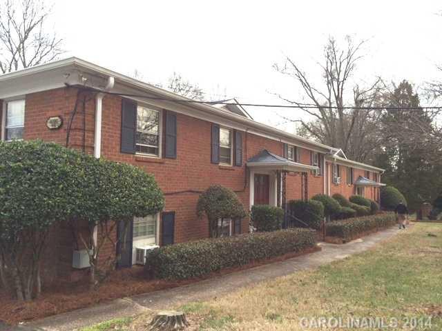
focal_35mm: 30
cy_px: 166
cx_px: 221
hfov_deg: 60.0
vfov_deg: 46.8
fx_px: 383
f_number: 2.2
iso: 32
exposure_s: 1/838
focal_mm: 4.12
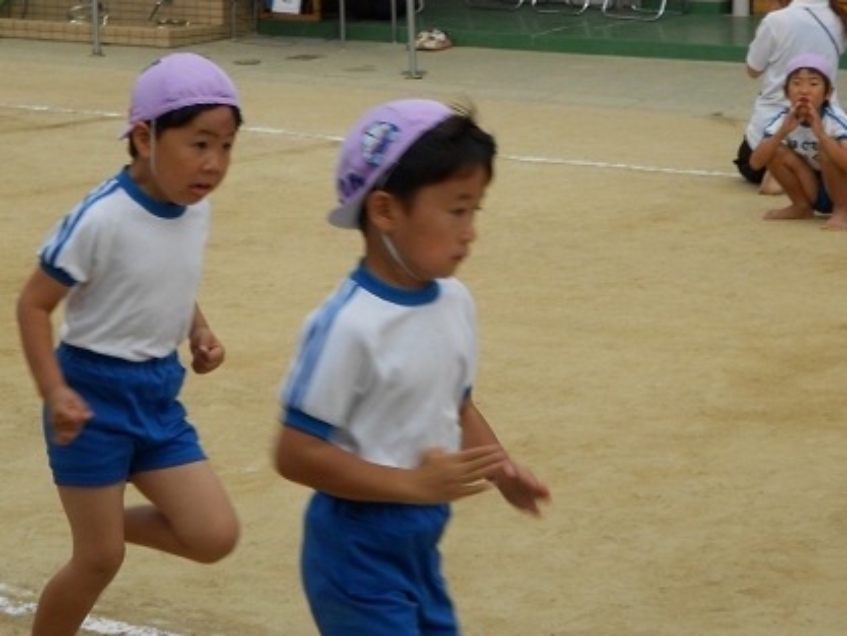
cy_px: 191
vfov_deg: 12.4
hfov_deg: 16.5
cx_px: 371
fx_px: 2913
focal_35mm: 119
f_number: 5.8
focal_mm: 13.5
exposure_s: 1/320
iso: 80
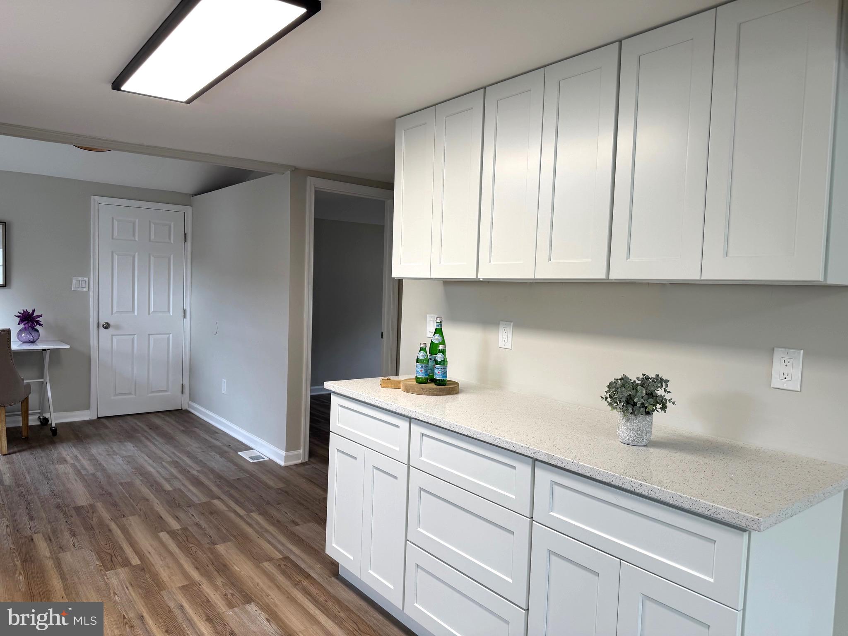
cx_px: 424
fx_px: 588
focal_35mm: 24
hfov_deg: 71.6
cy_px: 318
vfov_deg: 56.8
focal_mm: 6.76
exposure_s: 1/120
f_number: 1.78
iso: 100
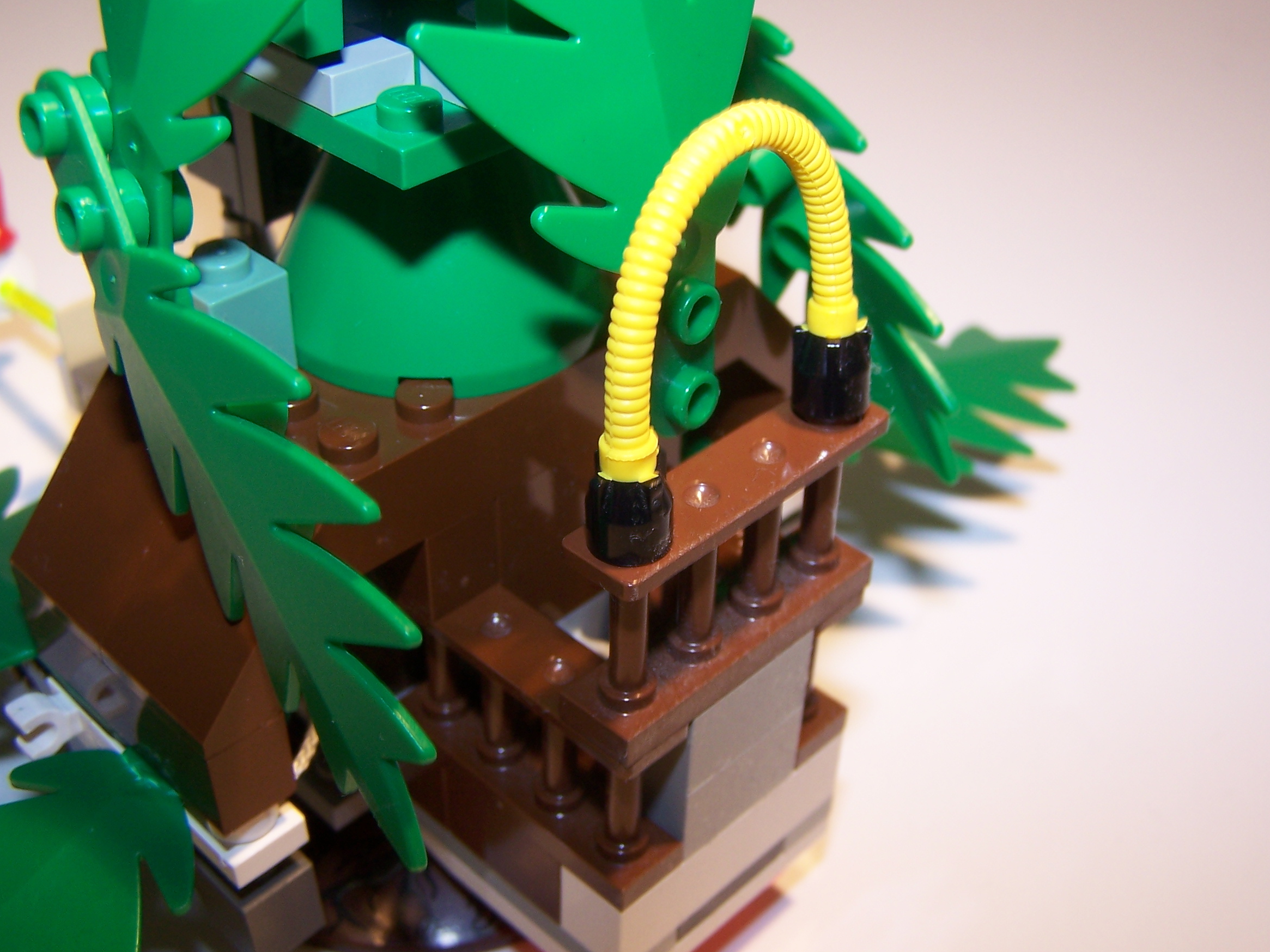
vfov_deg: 34.3
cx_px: 675
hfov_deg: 44.8
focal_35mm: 42
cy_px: 498
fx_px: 1541
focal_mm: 6.3
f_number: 2.8
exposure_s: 1/60
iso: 80
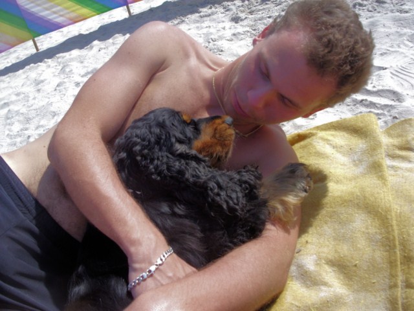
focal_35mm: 38
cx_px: 207
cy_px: 156
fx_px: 454
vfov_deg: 37.7
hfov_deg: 49.0
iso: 50
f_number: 4.9
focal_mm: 6.3
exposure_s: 1/309
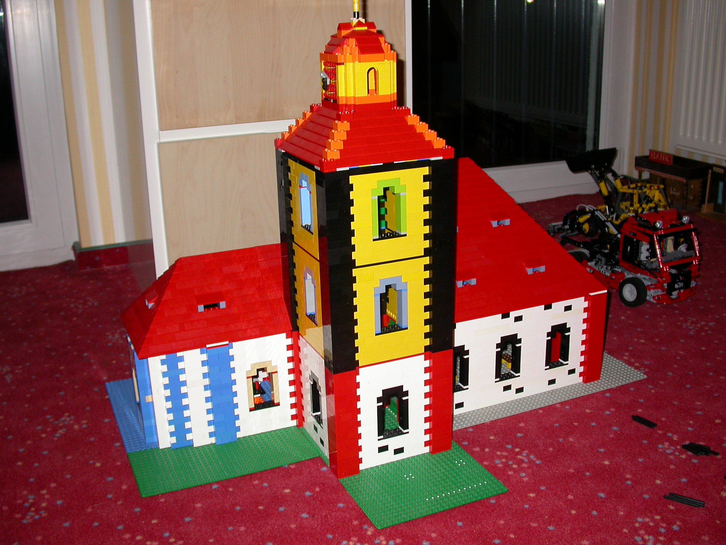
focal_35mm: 38
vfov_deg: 37.7
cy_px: 272
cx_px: 363
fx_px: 797
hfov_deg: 49.0
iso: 100
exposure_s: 1/60
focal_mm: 7.85
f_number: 2.6
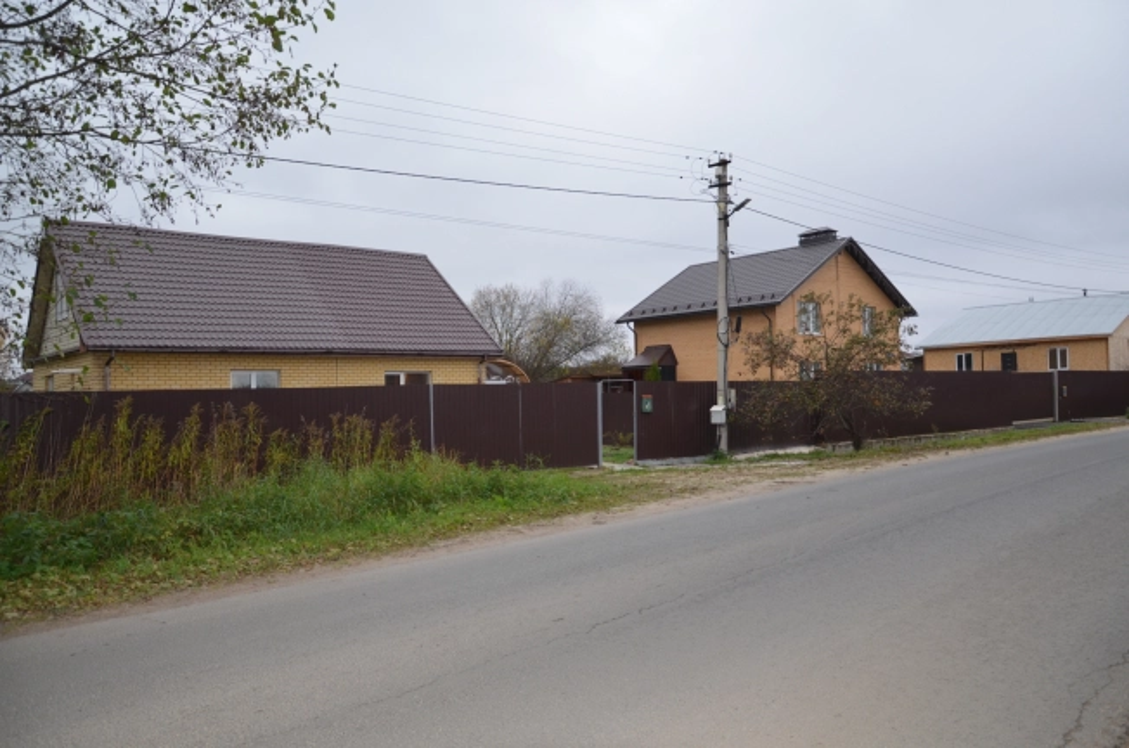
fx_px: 845
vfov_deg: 47.7
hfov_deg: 67.5
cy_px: 374
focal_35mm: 27
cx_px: 564
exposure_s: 1/125
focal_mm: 18
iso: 400
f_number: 3.5
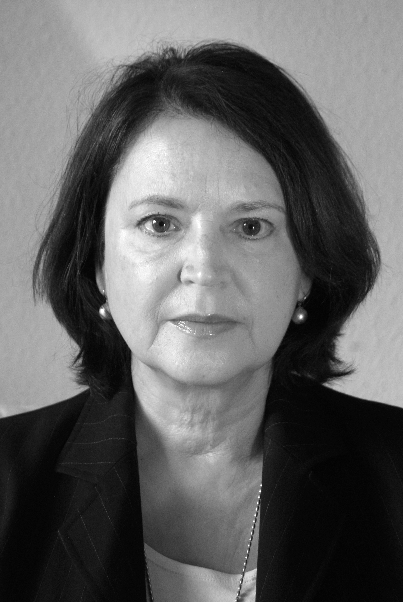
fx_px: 1381
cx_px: 202
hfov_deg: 16.6
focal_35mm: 82
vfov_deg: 24.6
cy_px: 301
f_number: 5.6
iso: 500
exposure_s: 1/30
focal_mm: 55
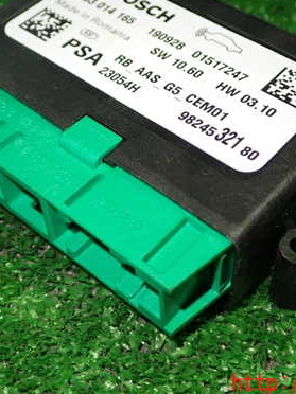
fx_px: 661
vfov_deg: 33.1
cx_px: 153
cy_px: 159
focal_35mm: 58
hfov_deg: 25.2
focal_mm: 6.37
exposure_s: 1/40
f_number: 2.5
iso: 250
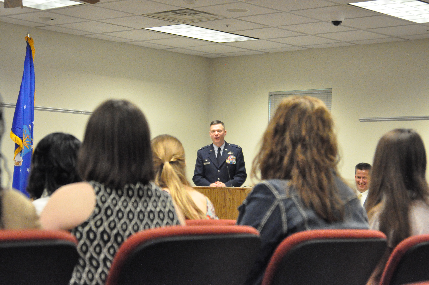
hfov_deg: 24.2
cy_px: 142
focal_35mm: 84
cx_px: 214
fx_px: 1000
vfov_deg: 16.2
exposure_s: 1/320
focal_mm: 56
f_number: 3.8
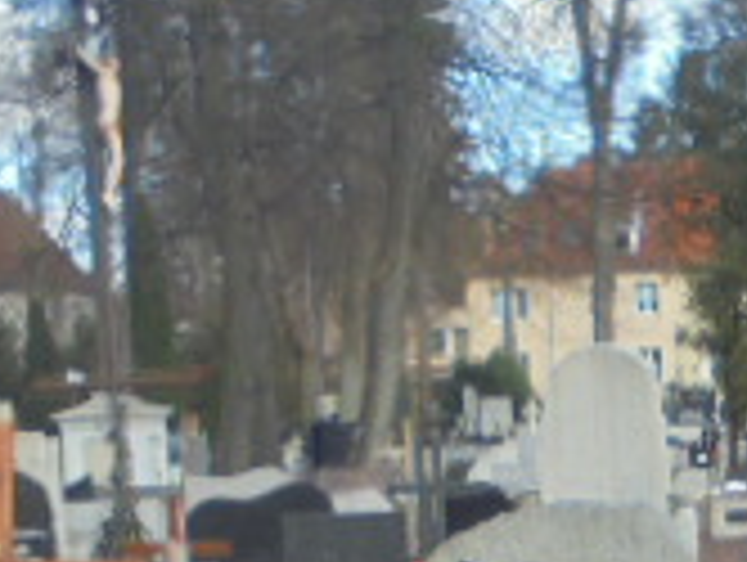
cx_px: 810
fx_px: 2831
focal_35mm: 131
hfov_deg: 14.7
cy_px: 1048
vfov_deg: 10.6
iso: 100
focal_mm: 6.1
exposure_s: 1/200
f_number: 4
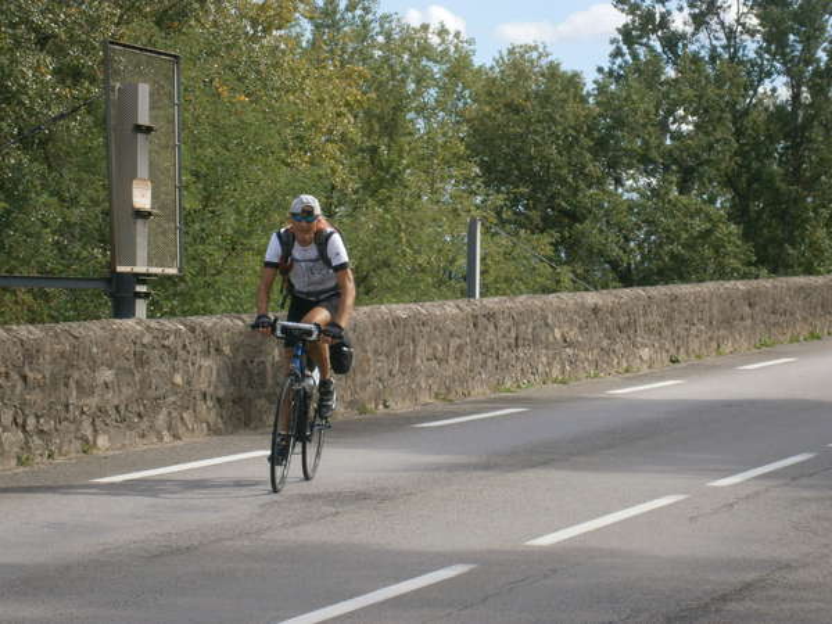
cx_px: 416
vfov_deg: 11.4
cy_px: 312
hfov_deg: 15.2
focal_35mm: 130
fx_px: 3125
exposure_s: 1/250
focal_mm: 23.5
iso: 100
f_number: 6.5
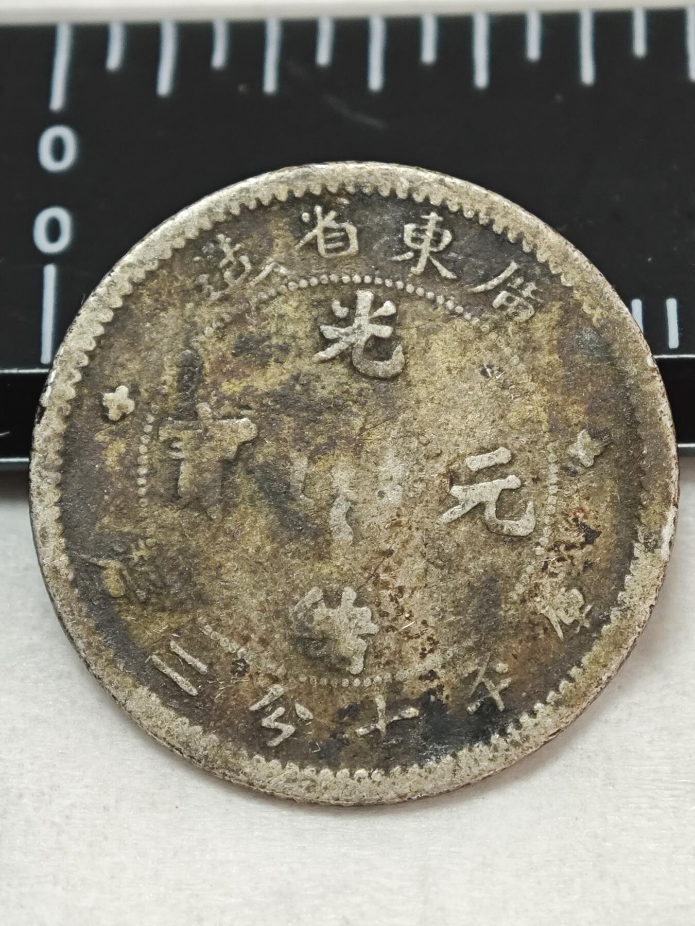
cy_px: 463
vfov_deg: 13.2
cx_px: 348
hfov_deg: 9.9
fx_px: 4015
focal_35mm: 150
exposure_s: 1/74
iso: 1000
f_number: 2
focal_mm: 10.1
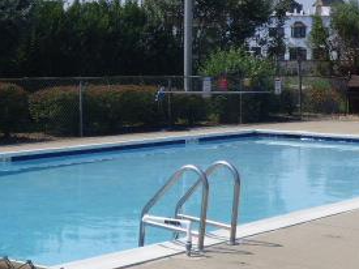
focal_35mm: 100
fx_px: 1037
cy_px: 165
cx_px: 144
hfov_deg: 19.6
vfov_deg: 14.8
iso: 100
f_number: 3.6
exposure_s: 1/1600
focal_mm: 7.37
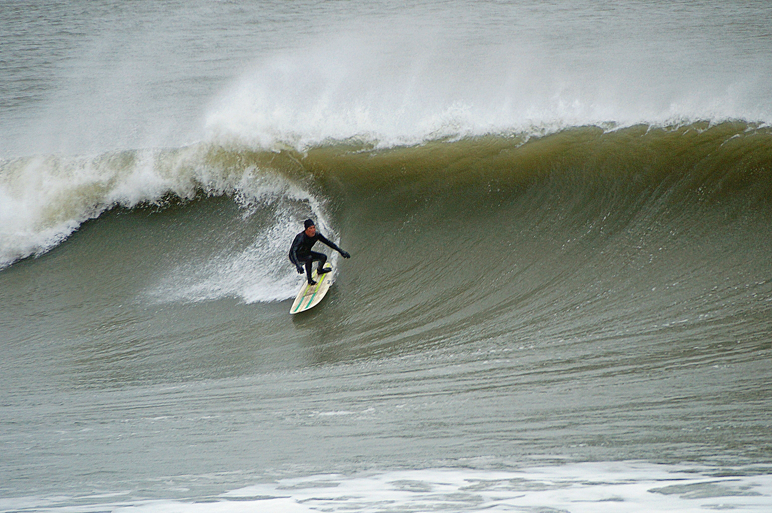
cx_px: 386
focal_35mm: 375
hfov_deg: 5.5
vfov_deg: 3.7
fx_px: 8033
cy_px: 256
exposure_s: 1/400
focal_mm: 250
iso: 500
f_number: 6.3
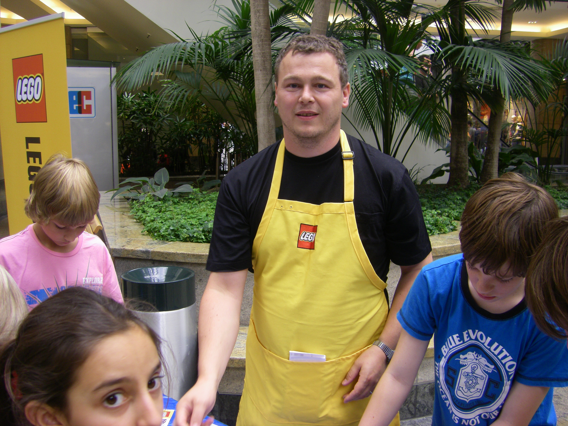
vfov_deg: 37.7
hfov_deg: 49.0
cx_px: 284
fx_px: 624
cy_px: 213
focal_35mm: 38
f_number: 3.5
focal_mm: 6.3
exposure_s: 1/50
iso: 100
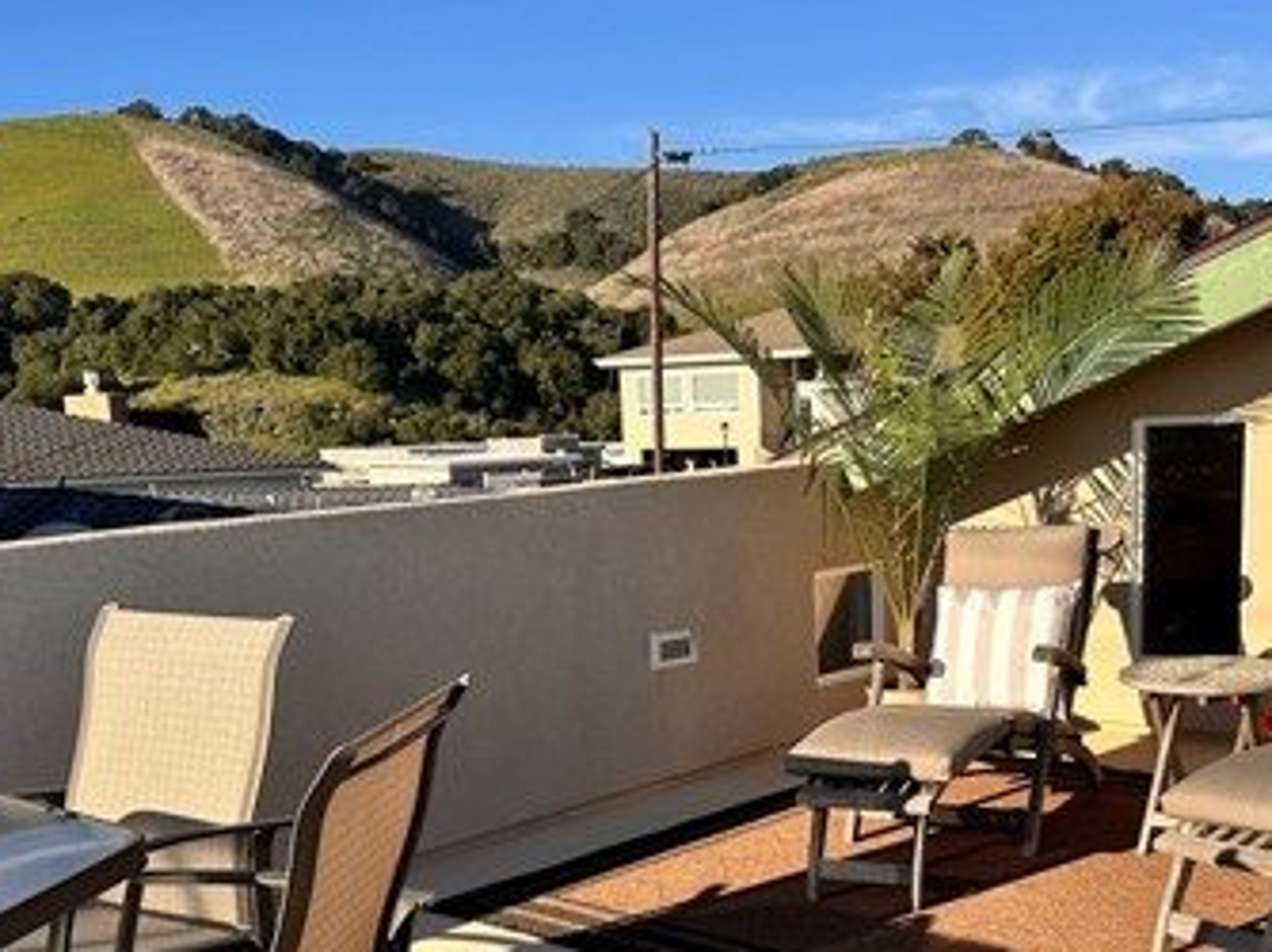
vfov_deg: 30.9
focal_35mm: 46
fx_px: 1689
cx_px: 739
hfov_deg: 41.1
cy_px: 731
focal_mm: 6.86
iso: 80
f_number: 1.78
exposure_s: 1/4348
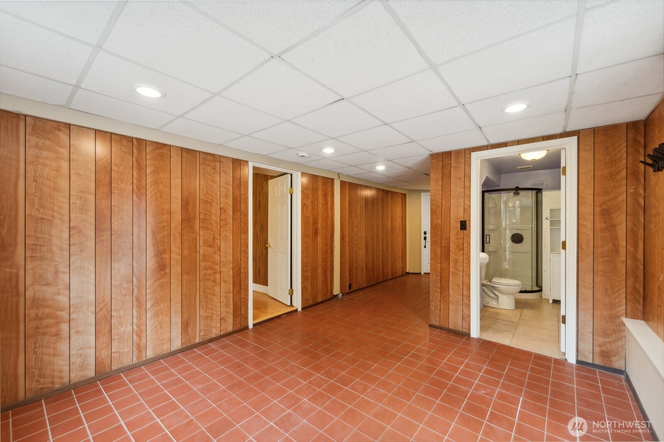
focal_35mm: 14
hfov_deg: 104.3
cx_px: 332
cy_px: 221
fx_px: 258
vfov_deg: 81.2
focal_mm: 14
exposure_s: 1/6
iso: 200
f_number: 8
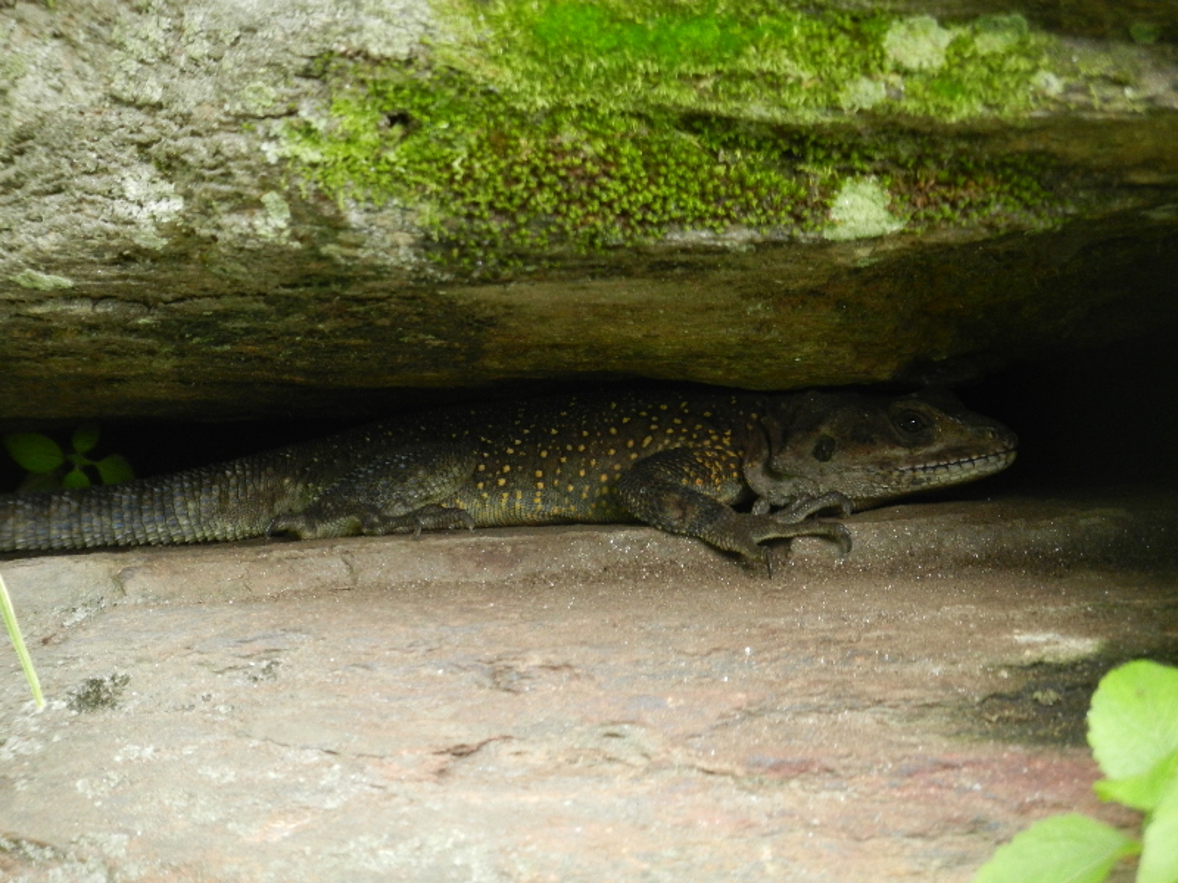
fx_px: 8576
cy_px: 442
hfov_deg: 7.9
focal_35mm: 252
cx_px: 589
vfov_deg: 5.9
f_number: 5.3
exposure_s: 1/60
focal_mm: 45.3
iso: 400
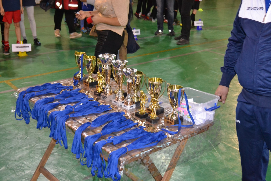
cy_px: 90
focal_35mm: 48
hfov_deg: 41.1
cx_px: 136
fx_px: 361
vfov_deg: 28.1
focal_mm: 32
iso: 2800
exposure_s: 1/60
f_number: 4.8
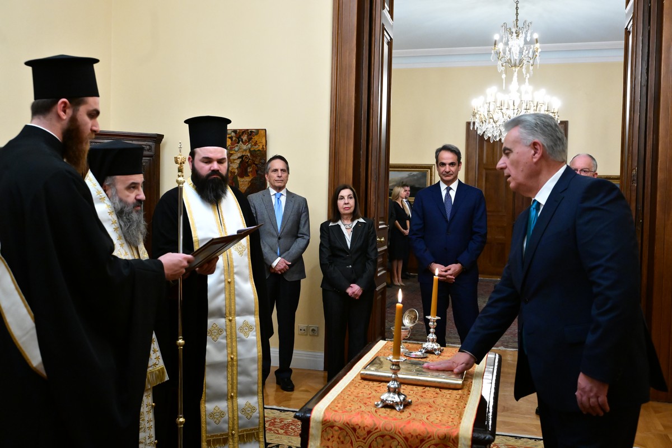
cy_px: 224
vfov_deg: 36.9
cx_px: 336
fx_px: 672
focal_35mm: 36
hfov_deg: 53.1
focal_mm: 36
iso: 8000
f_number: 5
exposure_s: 1/320
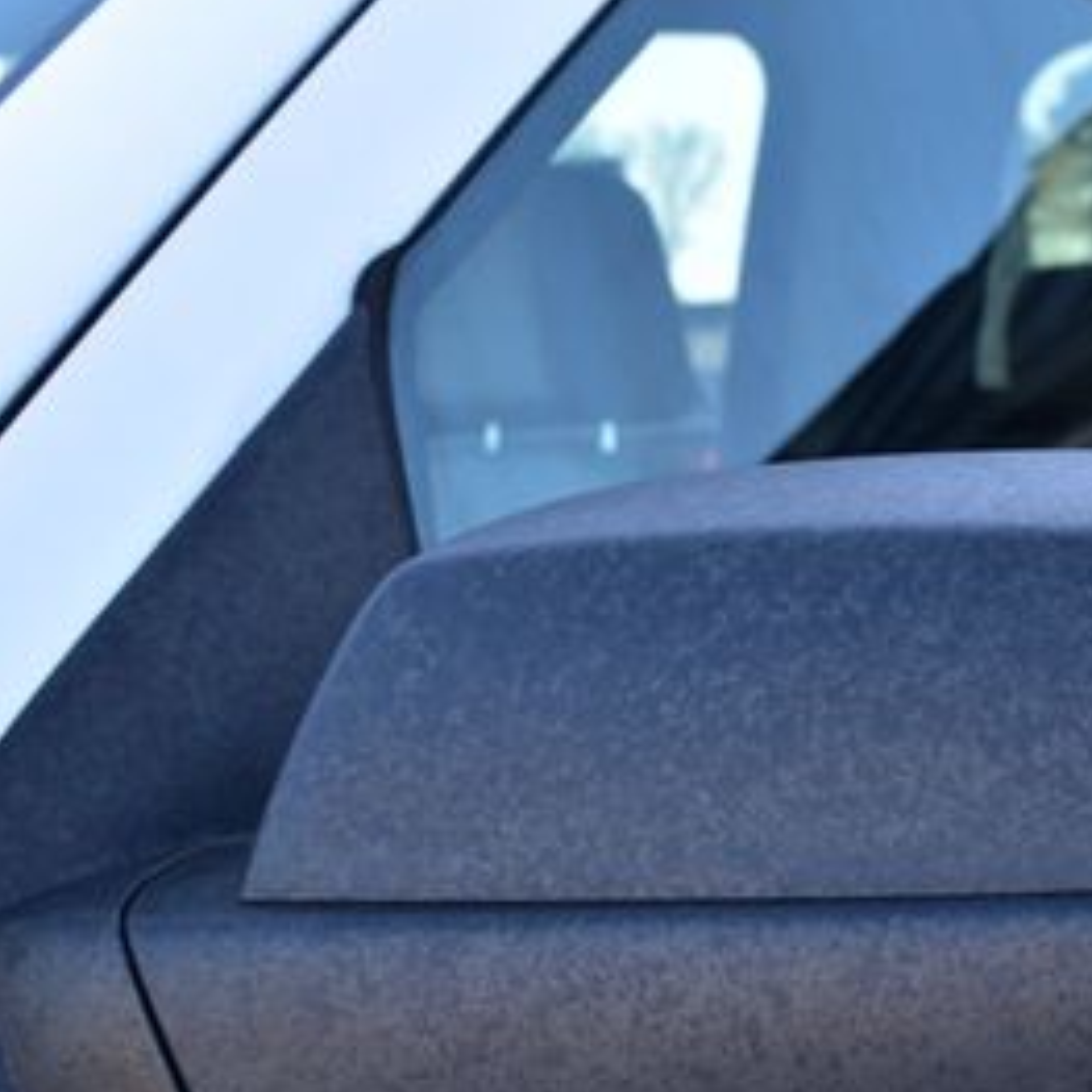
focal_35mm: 90
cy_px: 868
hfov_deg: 19.0
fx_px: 3213
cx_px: 922
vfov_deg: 19.1
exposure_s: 1/100
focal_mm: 29
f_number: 9
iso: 400
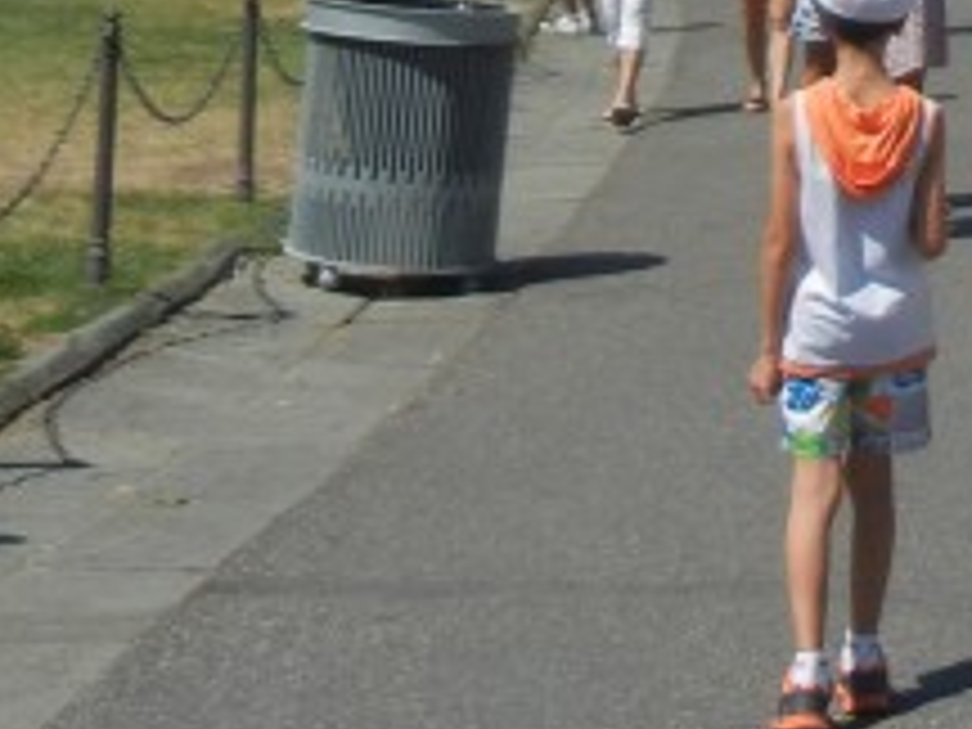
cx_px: 1071
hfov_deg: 13.6
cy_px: -576
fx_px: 3987
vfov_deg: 9.9
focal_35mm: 142
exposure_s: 1/608
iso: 160
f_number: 7
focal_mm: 5.4
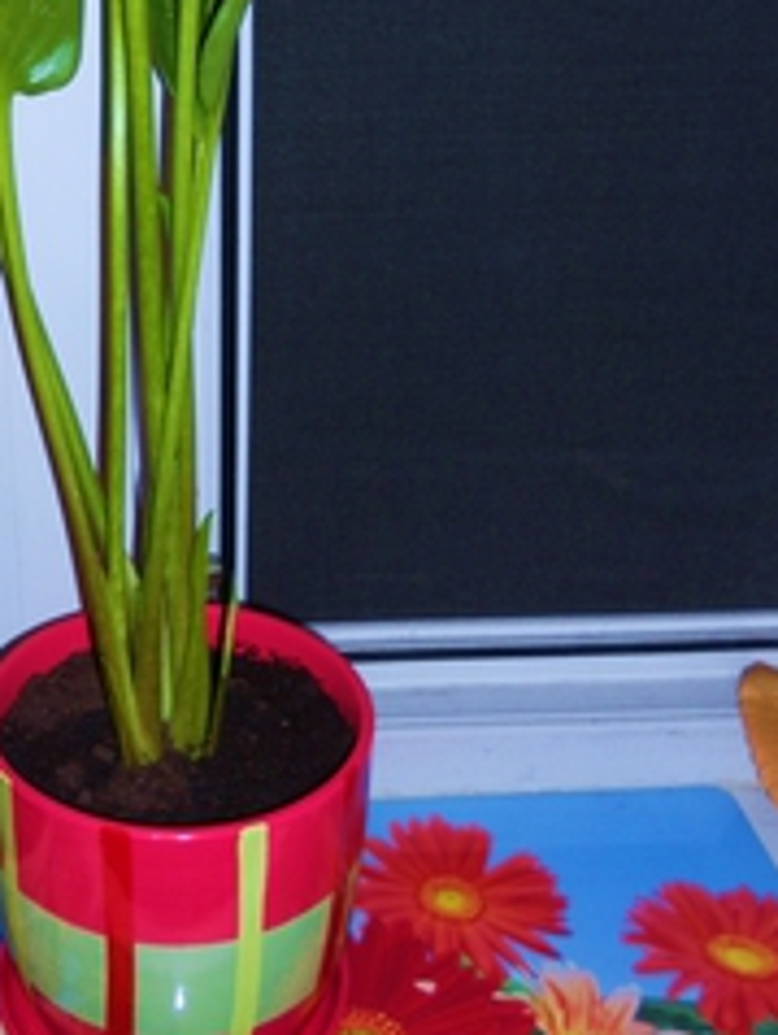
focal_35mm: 51
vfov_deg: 36.8
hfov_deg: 27.9
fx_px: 1526
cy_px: 296
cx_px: 126
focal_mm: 4.9
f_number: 3.2
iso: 80
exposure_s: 1/25
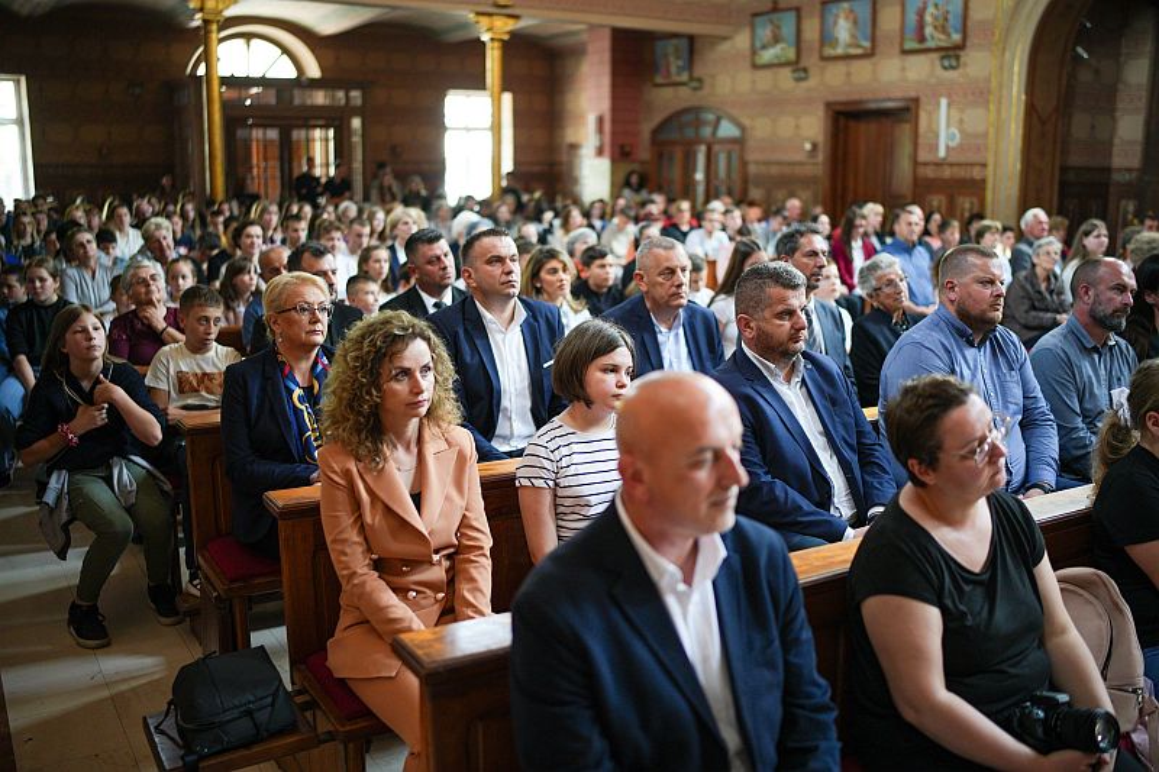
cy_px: 386
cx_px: 580
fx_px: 1127
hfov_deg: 54.4
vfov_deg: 37.8
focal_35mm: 35
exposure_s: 1/500
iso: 1000
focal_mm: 35
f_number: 1.4
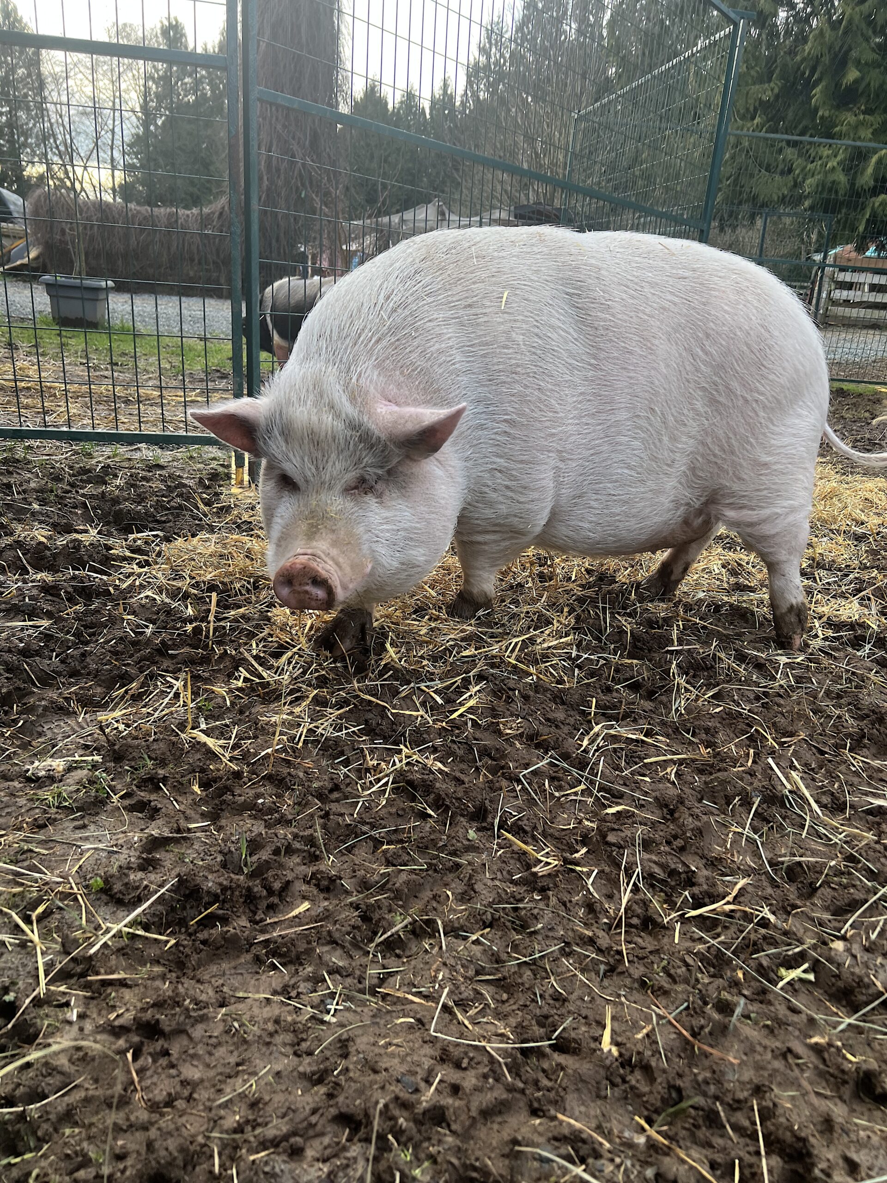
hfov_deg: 53.1
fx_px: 888
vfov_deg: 67.3
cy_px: 592
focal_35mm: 26
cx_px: 444
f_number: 1.5
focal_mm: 5.7
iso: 32
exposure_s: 1/135
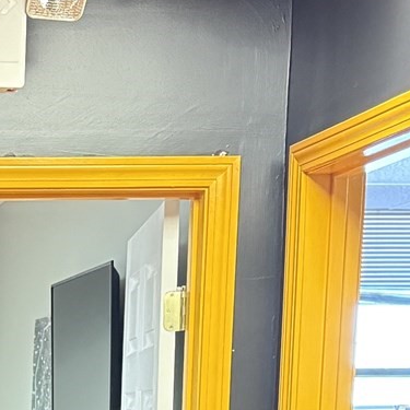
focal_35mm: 116
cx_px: -192
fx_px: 1554
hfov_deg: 14.1
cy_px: 621
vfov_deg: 14.0
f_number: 1.78
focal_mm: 6.76
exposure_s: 1/40
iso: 800
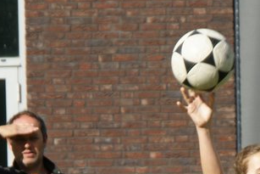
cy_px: 329
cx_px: 403
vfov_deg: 2.3
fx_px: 4234
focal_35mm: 586
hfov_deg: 3.5
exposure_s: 1/320
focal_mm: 100
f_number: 8
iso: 100
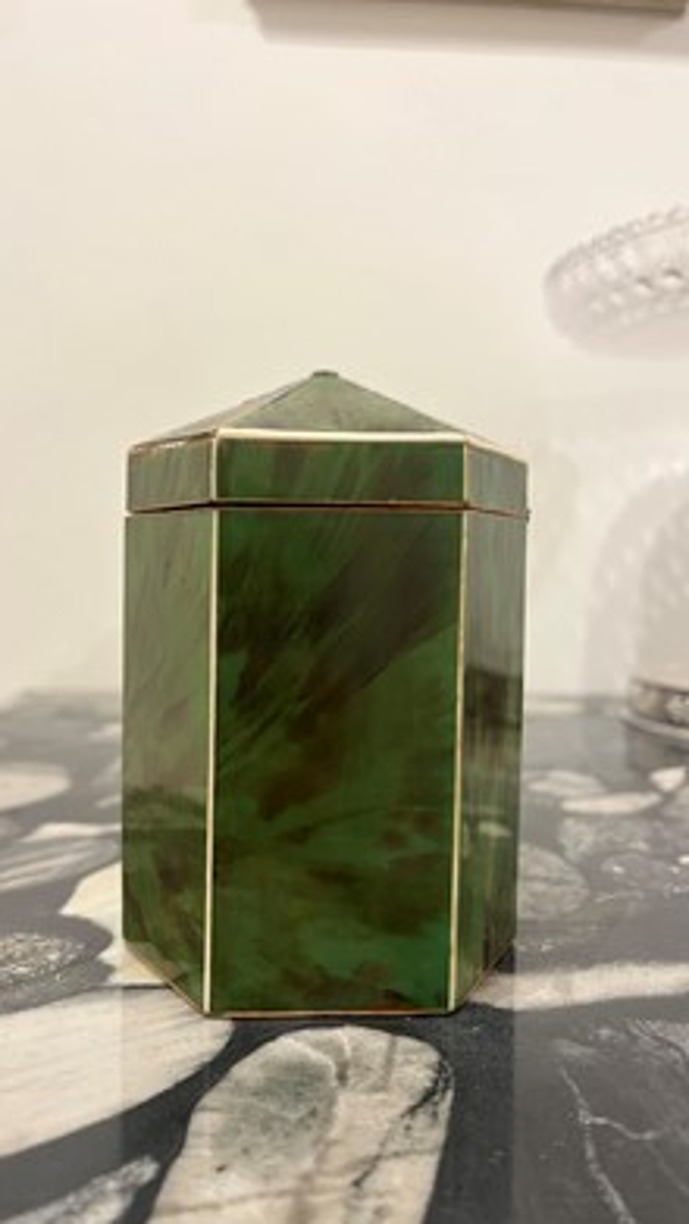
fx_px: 942
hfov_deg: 40.1
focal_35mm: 29
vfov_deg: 66.1
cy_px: 614
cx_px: 307
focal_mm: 5.1
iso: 500
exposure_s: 1/50
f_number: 1.6
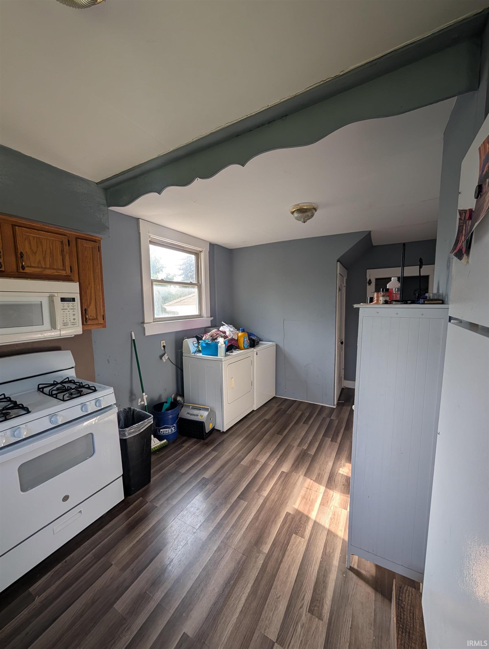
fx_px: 226
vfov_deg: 110.5
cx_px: 244
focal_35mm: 12
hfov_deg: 94.6
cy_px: 324
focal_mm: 2.02
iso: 49
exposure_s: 1/322
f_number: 1.7
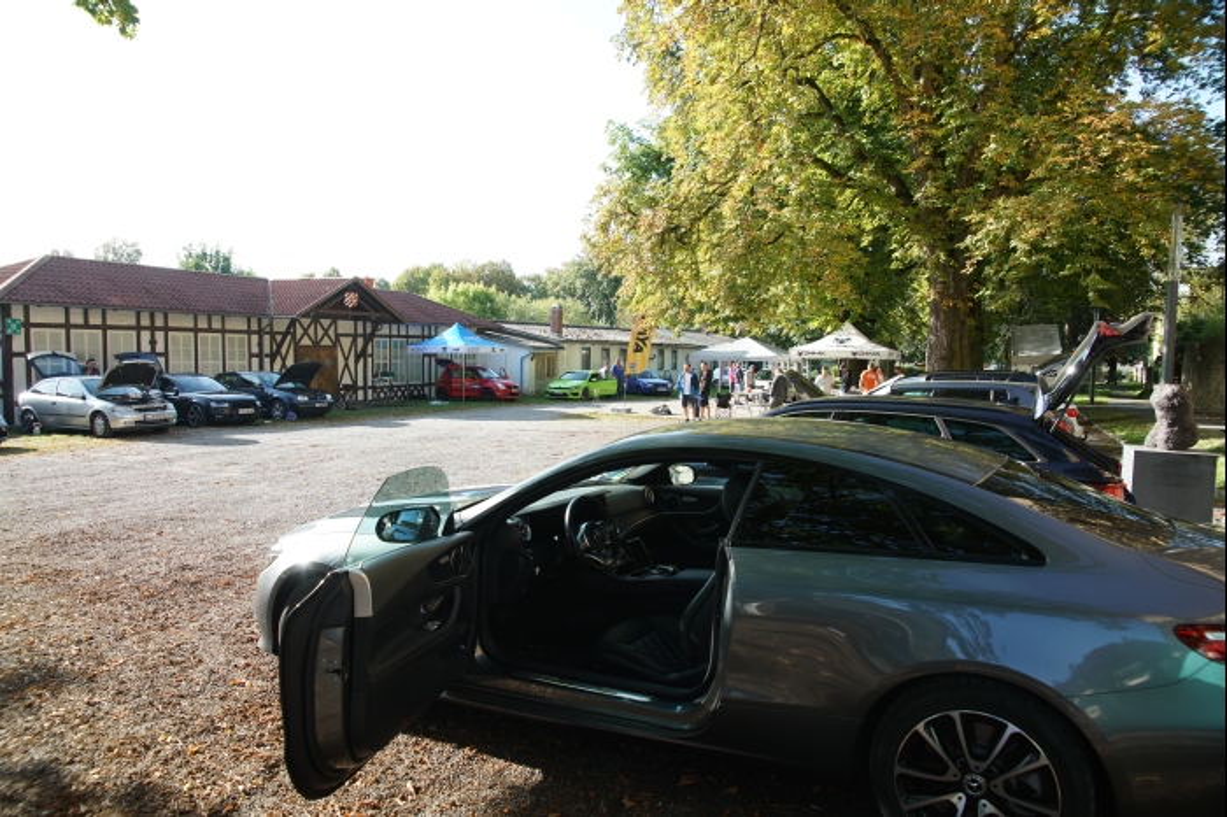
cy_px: 408
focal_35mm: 24
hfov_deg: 73.8
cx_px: 614
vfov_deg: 53.1
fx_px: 818
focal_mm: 24
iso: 500
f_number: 6.3
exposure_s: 1/320
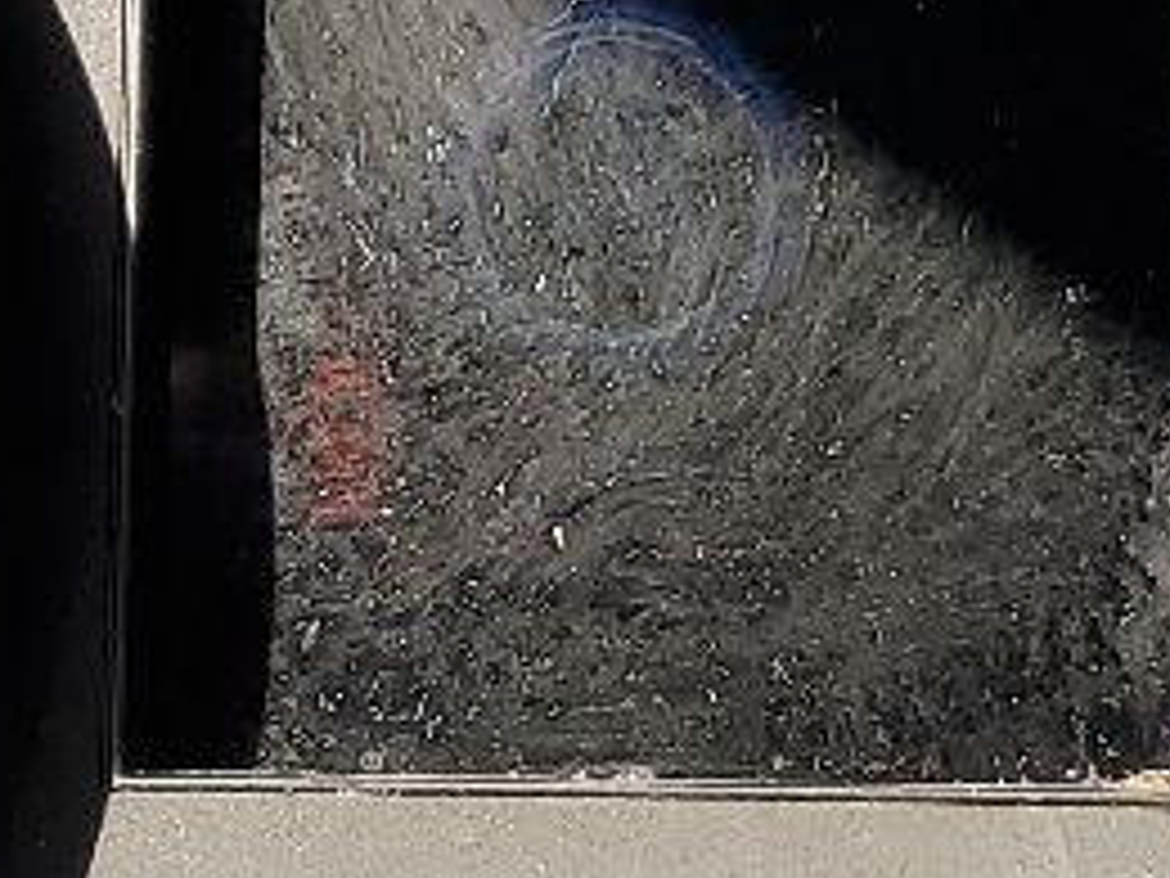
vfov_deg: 9.3
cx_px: 657
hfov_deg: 12.3
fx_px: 5408
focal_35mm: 160
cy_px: 306
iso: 50
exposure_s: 1/1000
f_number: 1.5
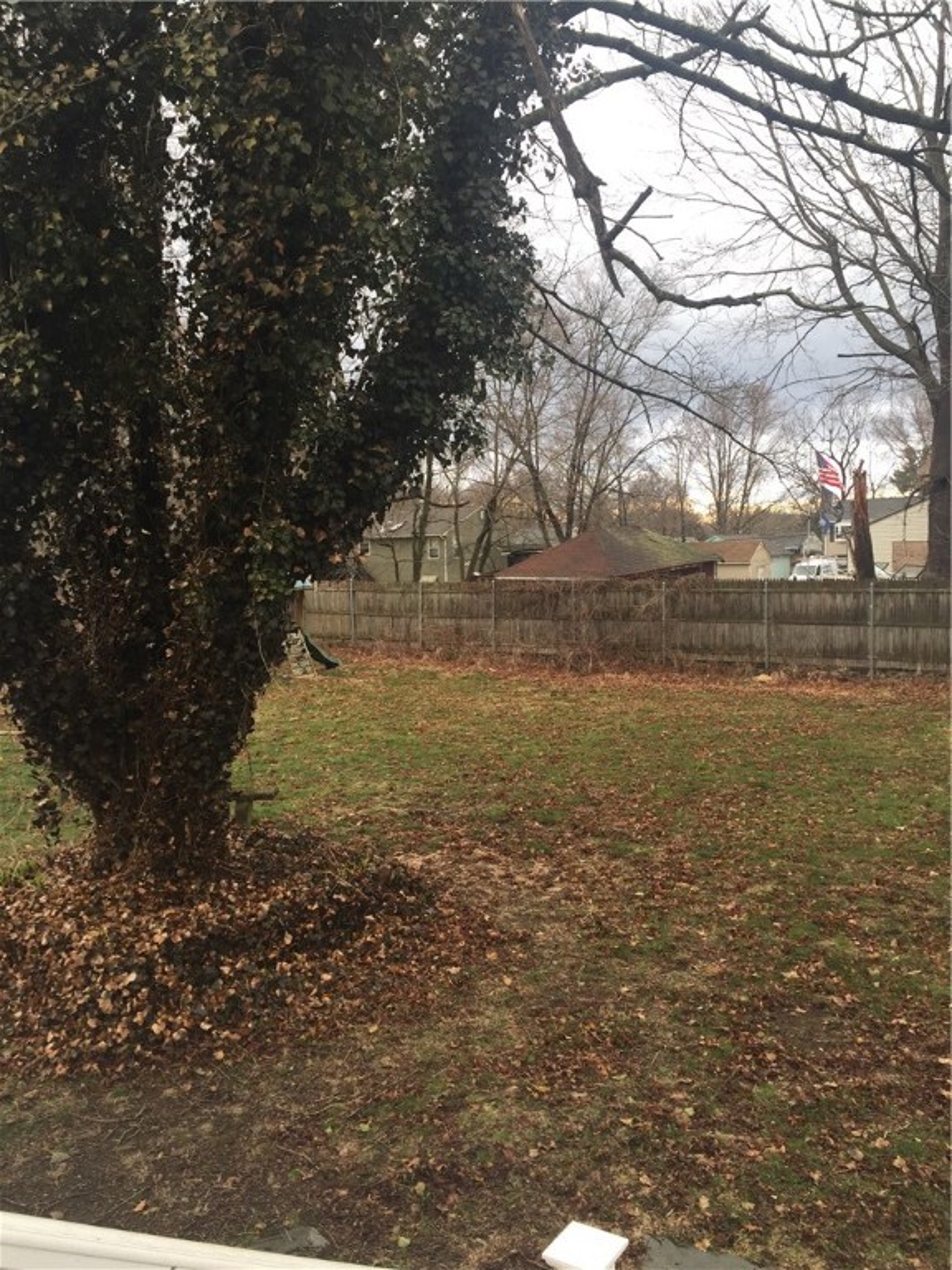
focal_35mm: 29
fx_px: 1063
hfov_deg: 48.2
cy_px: 635
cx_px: 476
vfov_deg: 61.7
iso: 32
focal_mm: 4.15
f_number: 2.2
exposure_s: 1/40
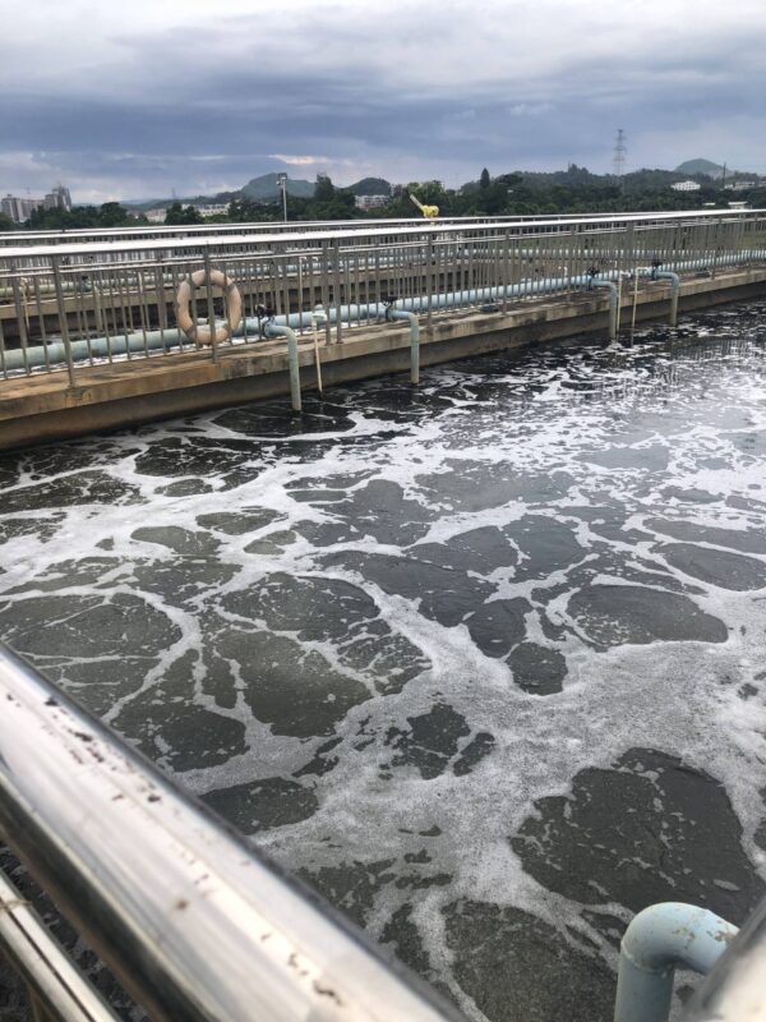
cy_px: 511
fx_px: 826
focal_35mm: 28
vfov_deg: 63.4
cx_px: 383
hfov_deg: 49.7
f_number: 1.8
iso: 20
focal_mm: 3.99
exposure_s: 1/1499
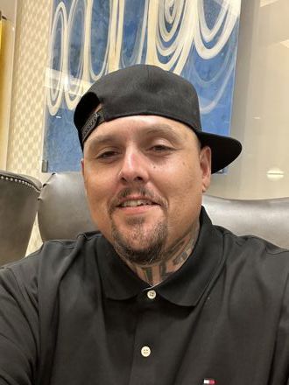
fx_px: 334
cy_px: 192
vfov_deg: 60.0
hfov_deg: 46.8
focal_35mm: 30
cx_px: 144
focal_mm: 2.69
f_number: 1.9
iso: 320
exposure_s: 1/40
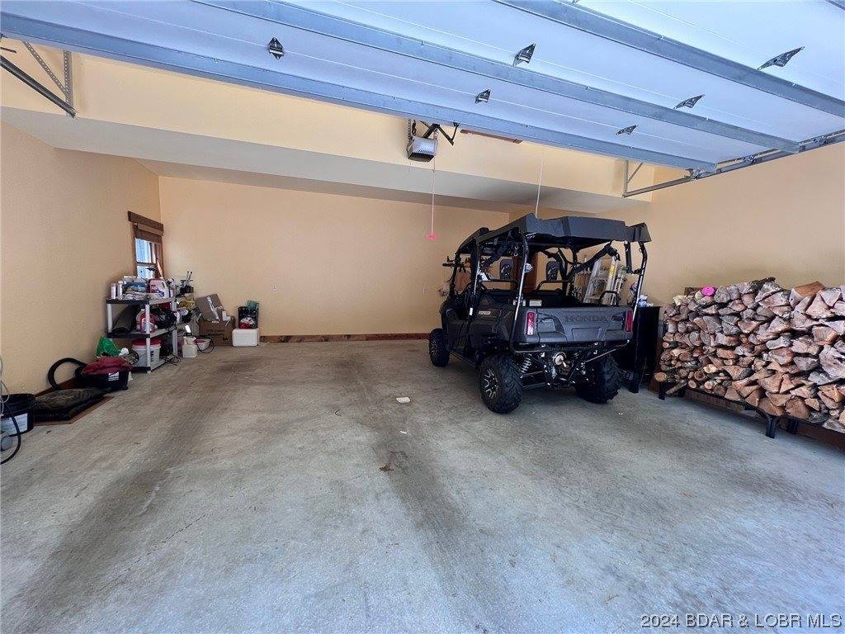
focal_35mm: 13
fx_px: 317
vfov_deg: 89.9
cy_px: 317
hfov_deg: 106.2
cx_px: 422
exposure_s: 1/99
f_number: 1.8
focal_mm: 1.57
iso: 80
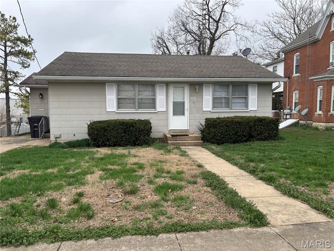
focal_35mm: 26
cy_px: 126
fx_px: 251
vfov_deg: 53.1
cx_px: 167
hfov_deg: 67.3
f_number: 1.6
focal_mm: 5.96
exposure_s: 1/818
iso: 50
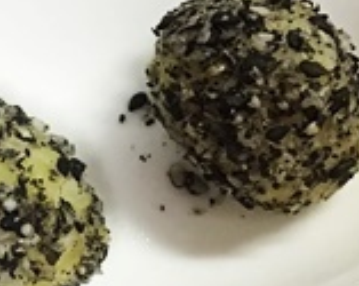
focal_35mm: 116
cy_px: 220
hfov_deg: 15.4
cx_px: -169
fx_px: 1230
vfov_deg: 13.2
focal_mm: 3.3
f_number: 2.4
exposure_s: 1/30
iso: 125
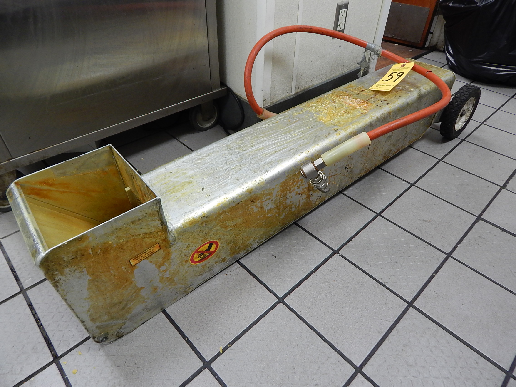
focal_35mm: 23
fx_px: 343
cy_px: 194
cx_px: 258
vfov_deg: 58.9
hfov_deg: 73.9
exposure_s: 1/15
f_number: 3
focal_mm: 4
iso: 200
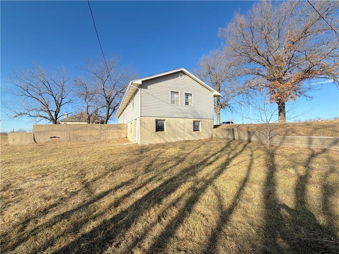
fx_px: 137
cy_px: 127
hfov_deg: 102.1
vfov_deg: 85.7
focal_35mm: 14
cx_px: 170
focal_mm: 2.22
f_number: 2.2
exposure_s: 1/770
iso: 25
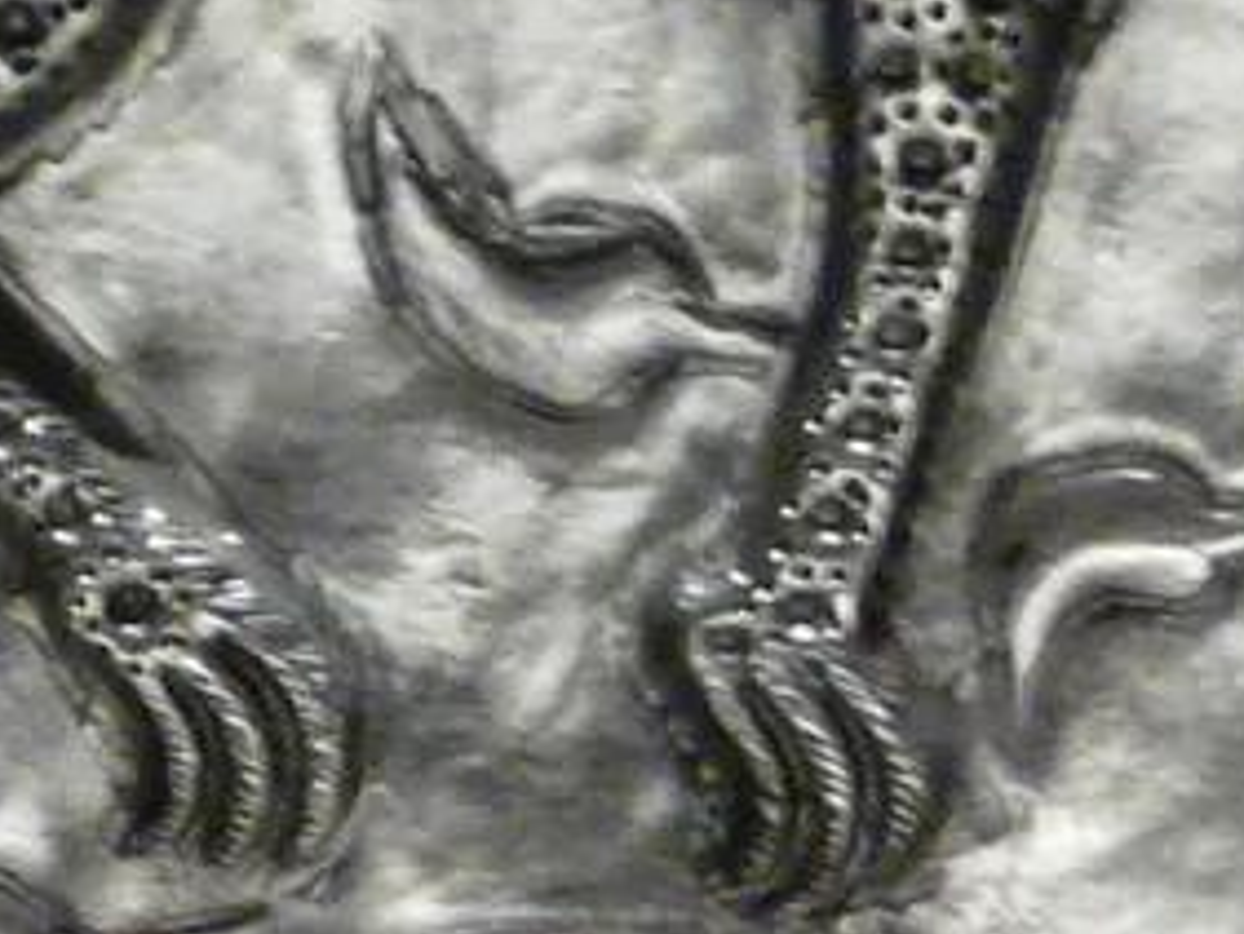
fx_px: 36672
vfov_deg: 1.5
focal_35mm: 1020
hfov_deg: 1.9
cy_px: 513
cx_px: -2236
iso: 400
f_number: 3.6
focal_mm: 29.4
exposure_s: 1/10
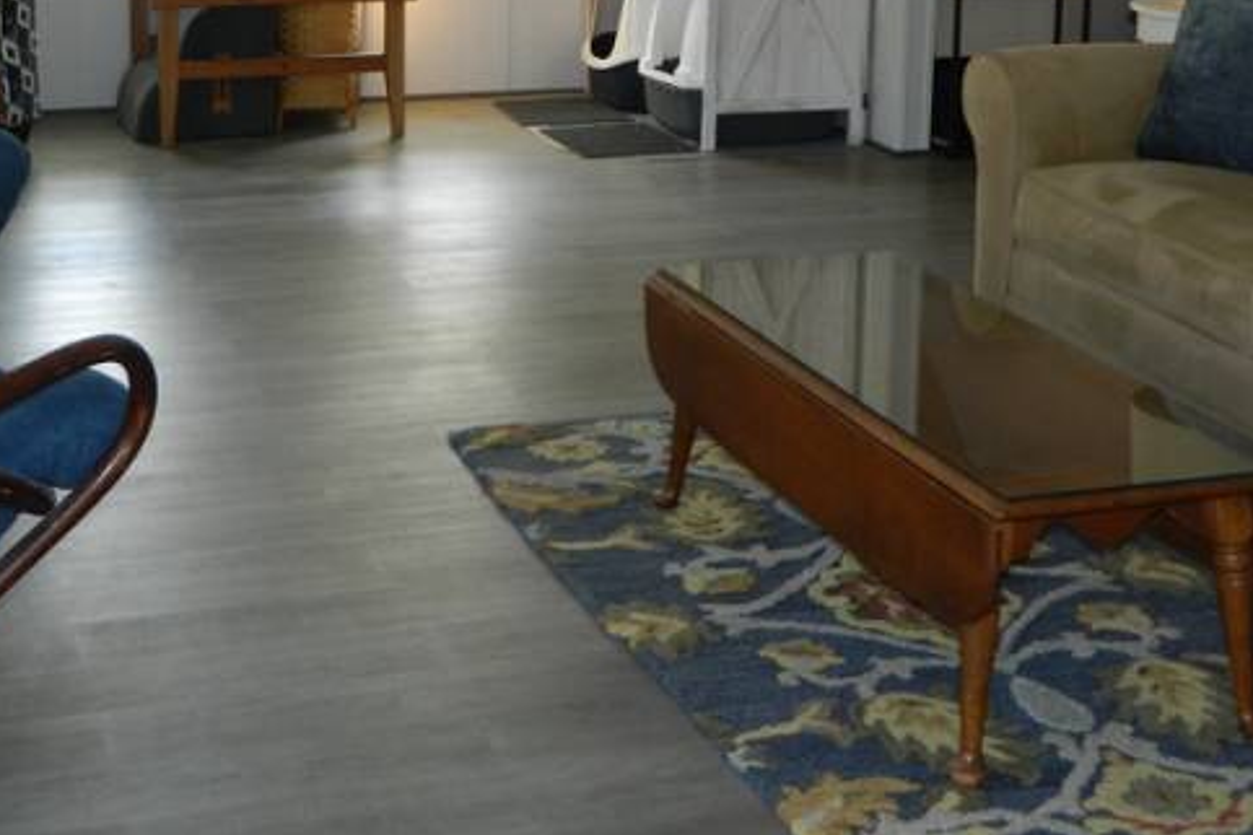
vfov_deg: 20.7
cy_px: 48
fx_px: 2227
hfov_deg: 31.4
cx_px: 576
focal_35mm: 64
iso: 110
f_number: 3.3
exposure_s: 1/30
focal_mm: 6.2
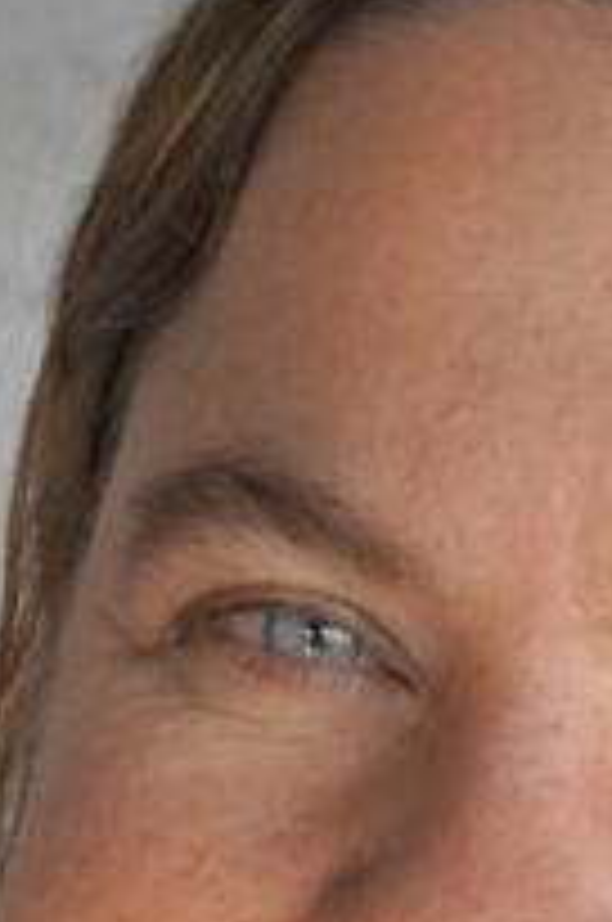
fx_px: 8609
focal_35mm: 336
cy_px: 1736
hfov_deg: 4.1
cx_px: 495
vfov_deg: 6.0
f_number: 5.6
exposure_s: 1/160
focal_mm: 45
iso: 500
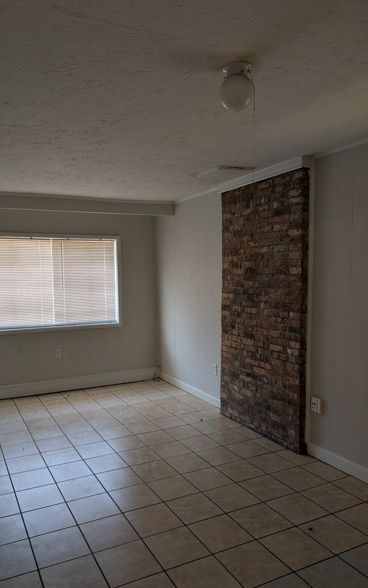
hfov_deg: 47.3
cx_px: 144
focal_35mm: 26
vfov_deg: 70.4
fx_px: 417
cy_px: 297
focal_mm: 6.9
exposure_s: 1/120
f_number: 1.68
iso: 171
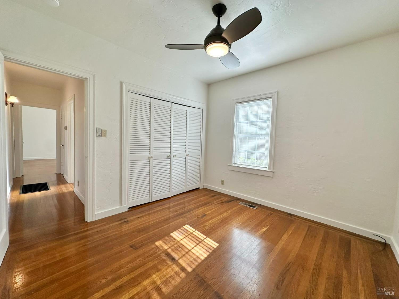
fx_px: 161
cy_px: 150
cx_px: 200
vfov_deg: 85.7
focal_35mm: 14
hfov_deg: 102.1
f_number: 2.2
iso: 40
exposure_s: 1/123
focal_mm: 2.22
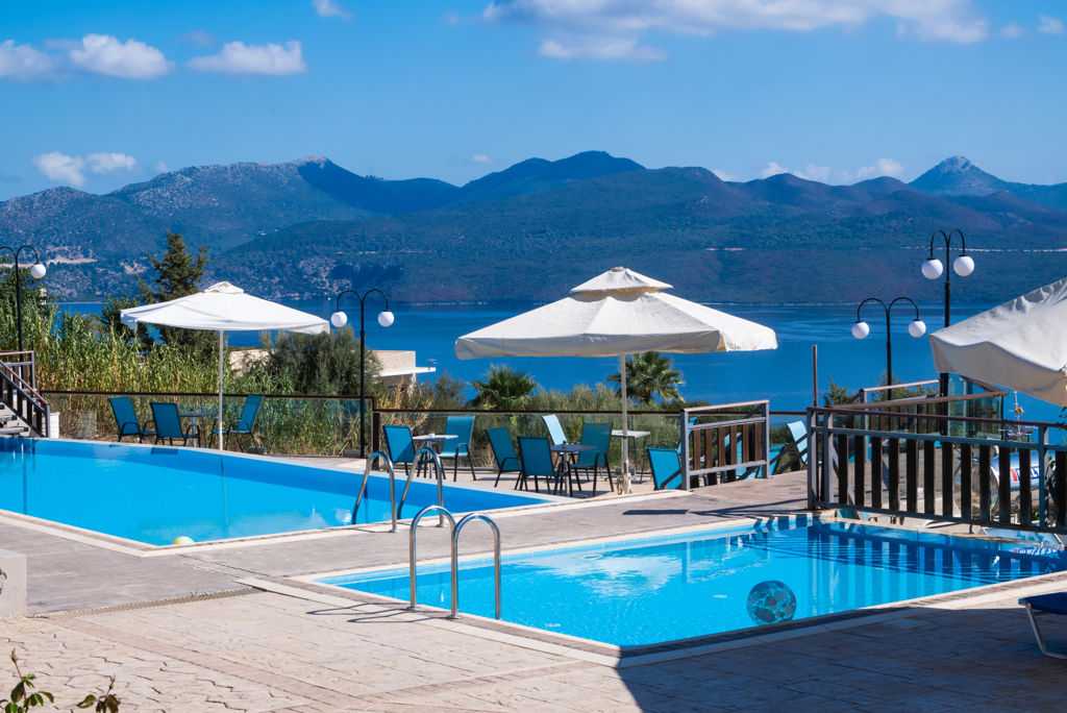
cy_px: 356
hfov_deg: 28.8
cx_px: 534
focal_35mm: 70
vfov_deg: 19.5
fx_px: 2076
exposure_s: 1/320
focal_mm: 70
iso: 400
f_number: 18
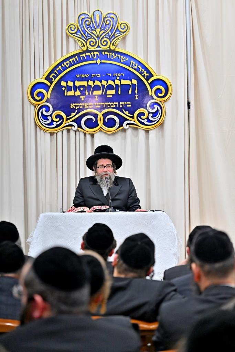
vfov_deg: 17.1
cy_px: 176
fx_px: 1175
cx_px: 118
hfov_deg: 11.4
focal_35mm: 120
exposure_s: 1/200
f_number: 4
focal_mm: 120
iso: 1000
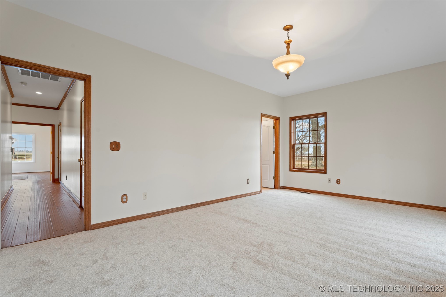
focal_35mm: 16
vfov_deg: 73.7
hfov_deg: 96.7
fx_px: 198
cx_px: 223
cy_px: 148
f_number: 9
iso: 250
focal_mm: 16
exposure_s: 1/2
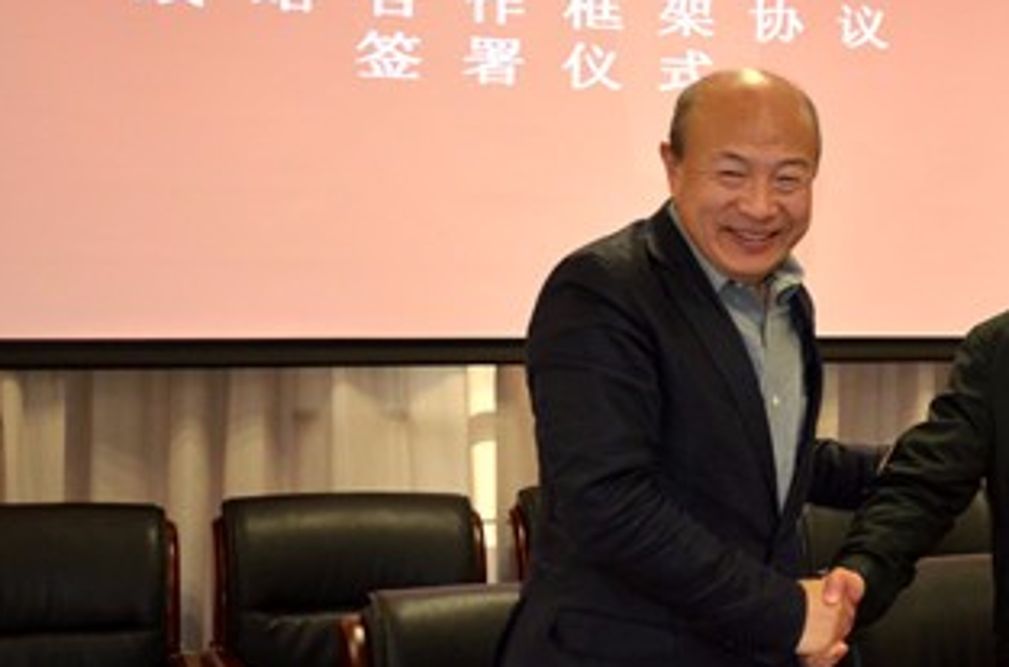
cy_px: 317
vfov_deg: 18.8
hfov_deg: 26.9
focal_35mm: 72
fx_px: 2012
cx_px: 957
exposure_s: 1/60
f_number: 4
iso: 800
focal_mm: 25
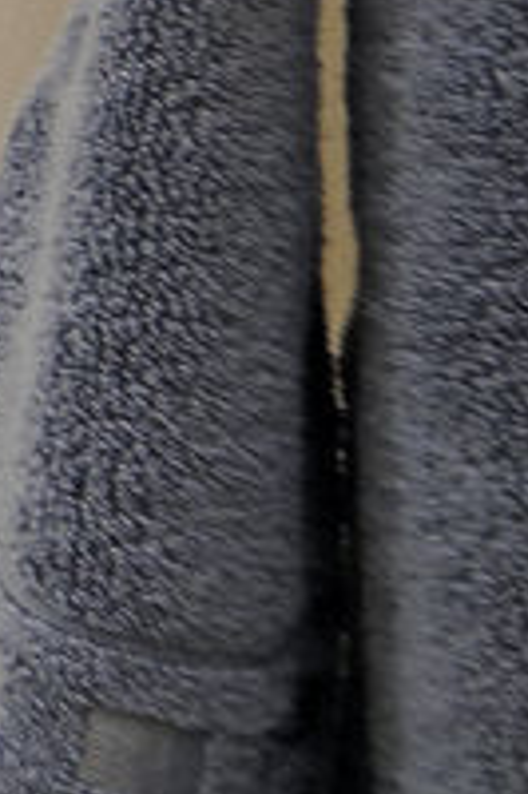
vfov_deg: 13.6
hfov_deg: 4.3
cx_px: -3172
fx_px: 2865
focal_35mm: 130
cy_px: -776
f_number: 13
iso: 200
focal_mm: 13
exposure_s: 1/40
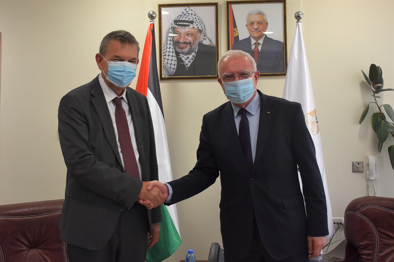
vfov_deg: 38.3
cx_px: 197
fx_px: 377
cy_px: 131
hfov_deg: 55.1
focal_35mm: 34
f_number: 4
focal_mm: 23
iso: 800
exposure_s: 1/60
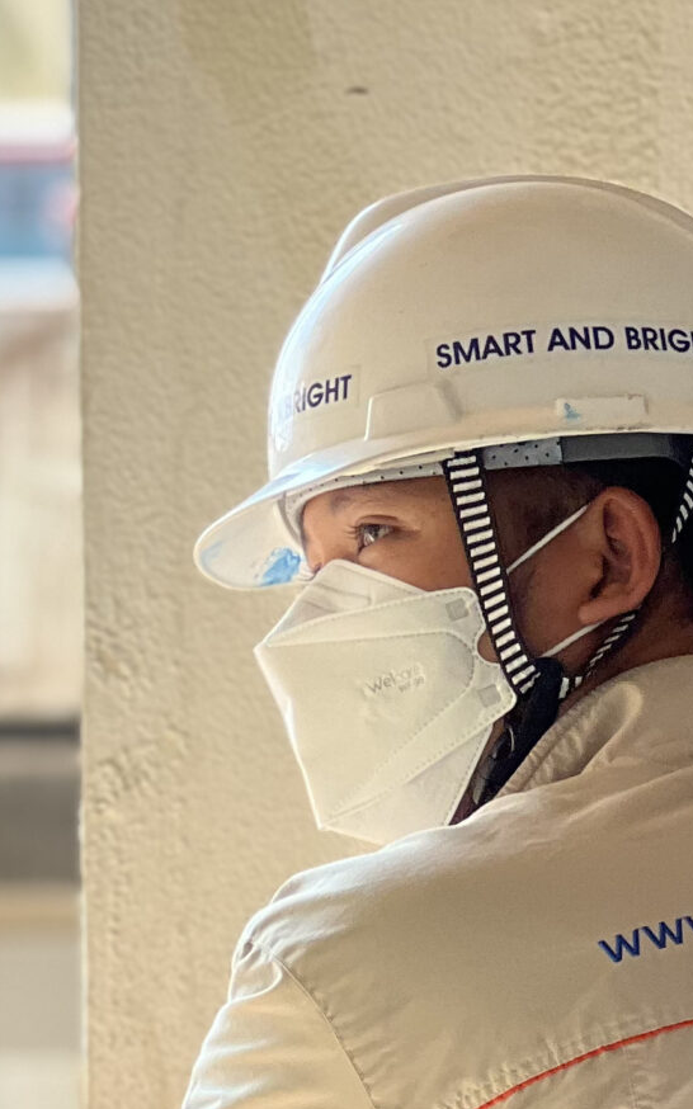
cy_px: 952
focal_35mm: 239
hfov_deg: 5.5
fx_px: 7225
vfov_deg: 8.8
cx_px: 9
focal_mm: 9
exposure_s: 1/121
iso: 40
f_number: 2.8
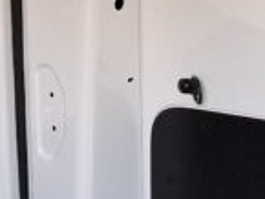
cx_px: -79
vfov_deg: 9.2
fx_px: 1241
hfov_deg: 11.9
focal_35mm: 162
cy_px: 142
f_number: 1.8
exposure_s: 1/50
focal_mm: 5.54
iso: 200
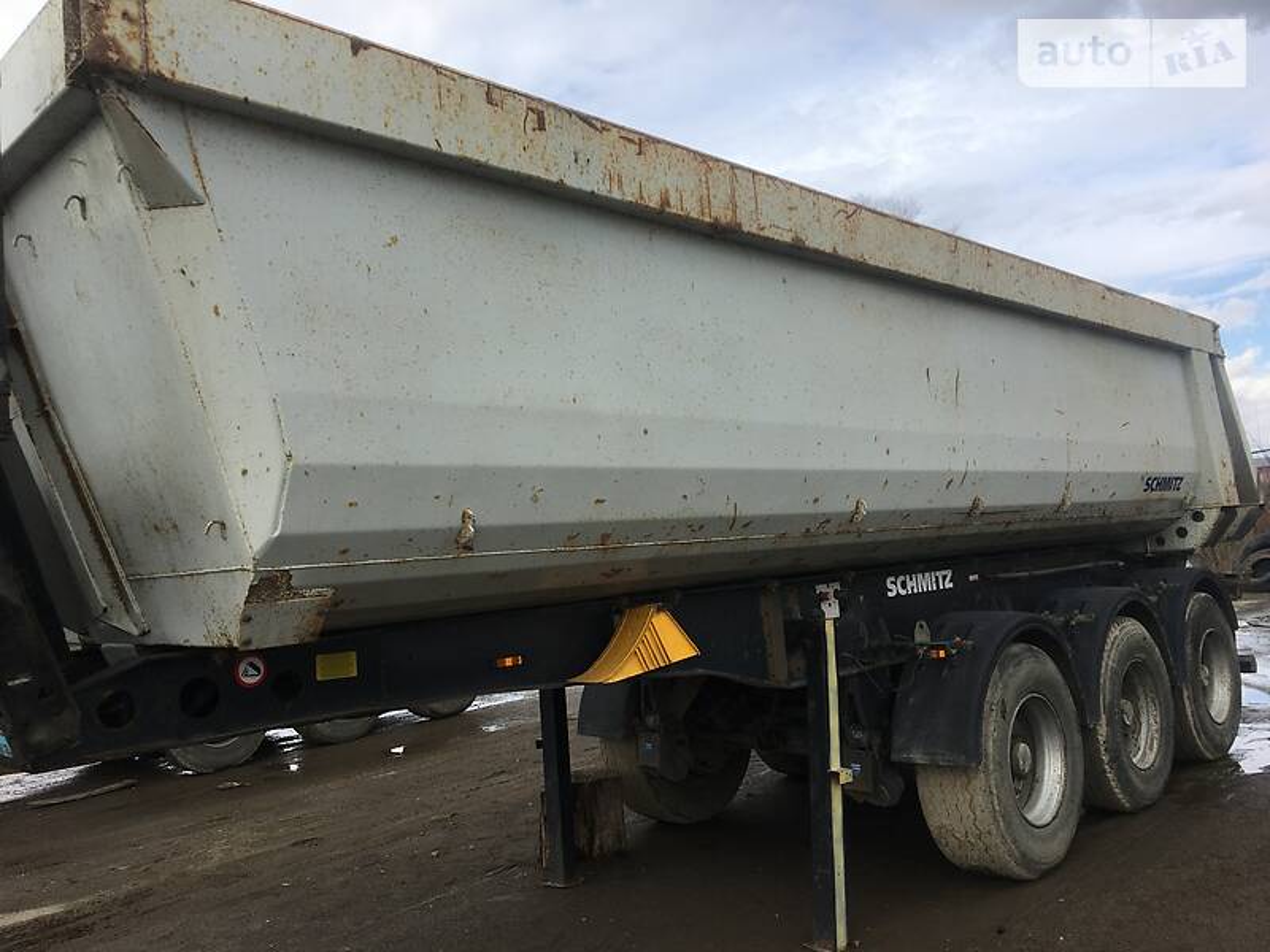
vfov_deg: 48.2
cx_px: 635
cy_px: 476
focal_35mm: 29
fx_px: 1064
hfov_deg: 61.7
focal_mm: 4.2
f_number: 2.2
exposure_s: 1/1083
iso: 25
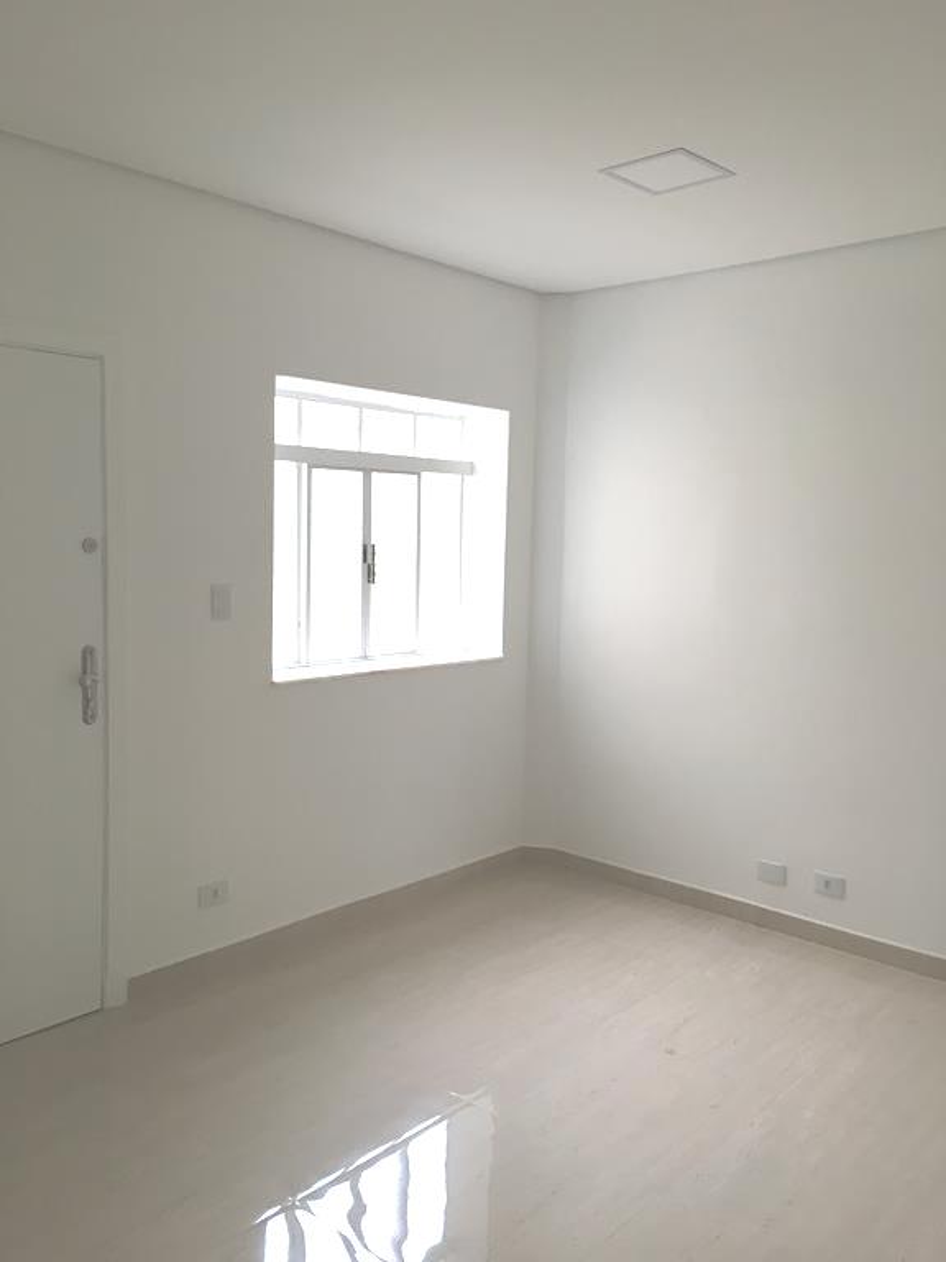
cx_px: 473
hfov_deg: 48.2
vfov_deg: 61.7
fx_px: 1057
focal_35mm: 29
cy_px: 631
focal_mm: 4.15
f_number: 2.2
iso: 40
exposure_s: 1/33
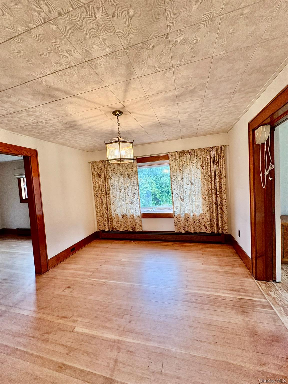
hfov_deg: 85.7
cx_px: 144
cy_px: 192
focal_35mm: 14
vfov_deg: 102.1
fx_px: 155
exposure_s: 1/120
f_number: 2.2
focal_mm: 2.22
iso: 200
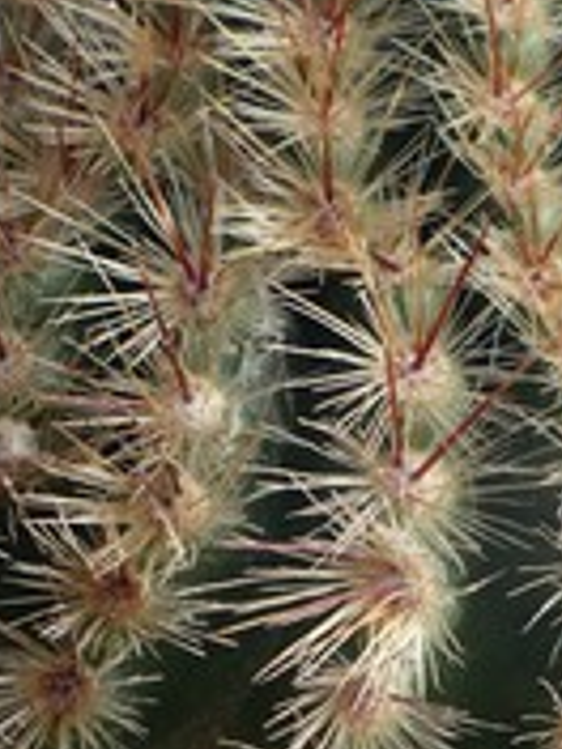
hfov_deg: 11.8
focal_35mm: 126
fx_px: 2728
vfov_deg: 15.4
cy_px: 732
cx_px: 358
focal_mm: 6.1
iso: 100
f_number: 2.8
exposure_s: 1/160
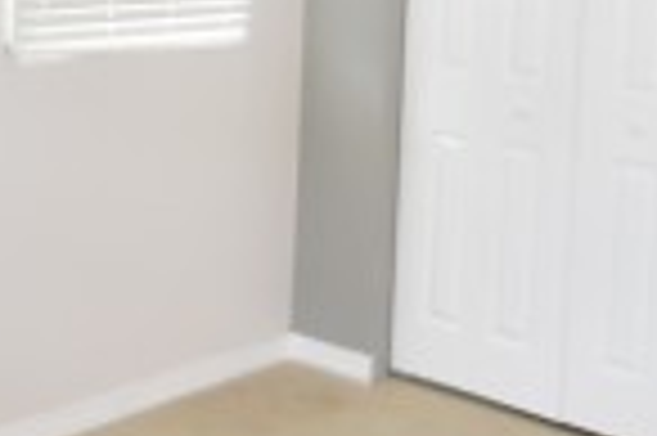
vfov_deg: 18.0
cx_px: 216
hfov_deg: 27.2
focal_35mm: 74
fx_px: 1349
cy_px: 18
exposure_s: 1/30
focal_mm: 10
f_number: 3.5
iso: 800
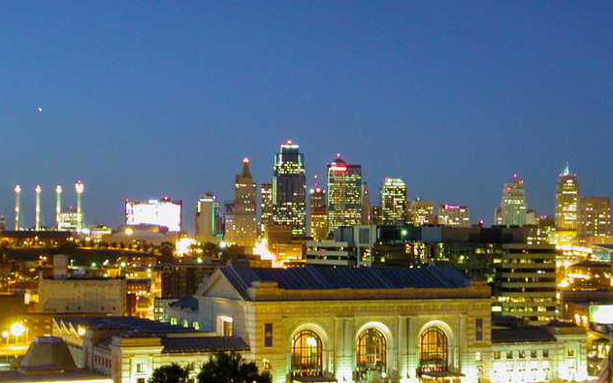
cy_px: 230
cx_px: 306
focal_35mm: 73
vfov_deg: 17.8
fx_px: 1220
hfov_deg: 28.2
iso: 400
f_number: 3.7
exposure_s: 1.8
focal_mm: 10.4
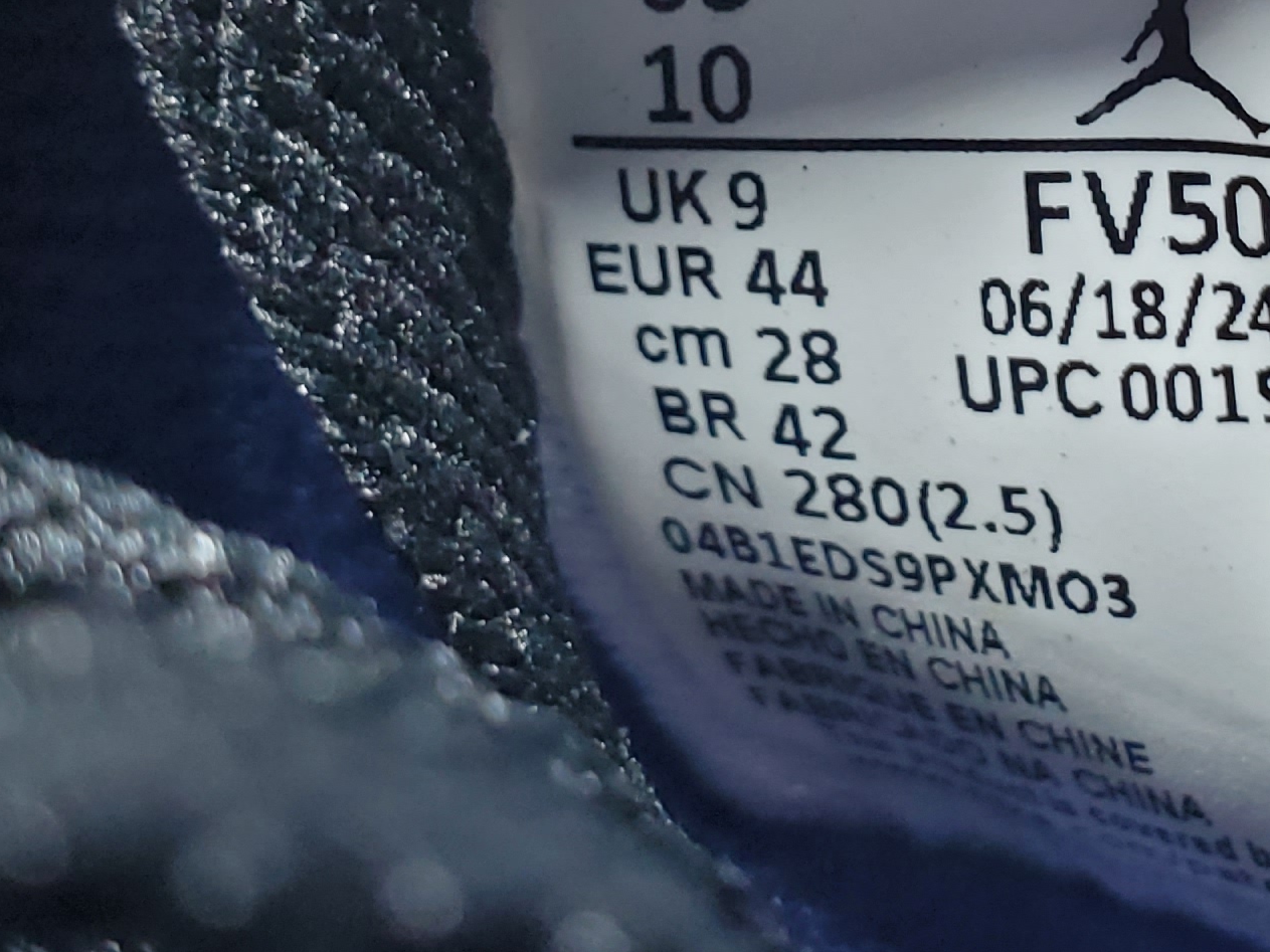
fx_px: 3045
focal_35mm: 83
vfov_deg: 17.3
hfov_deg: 23.0
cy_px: -26
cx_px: 1137
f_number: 2.4
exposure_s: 1/100
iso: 125
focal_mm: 4.3
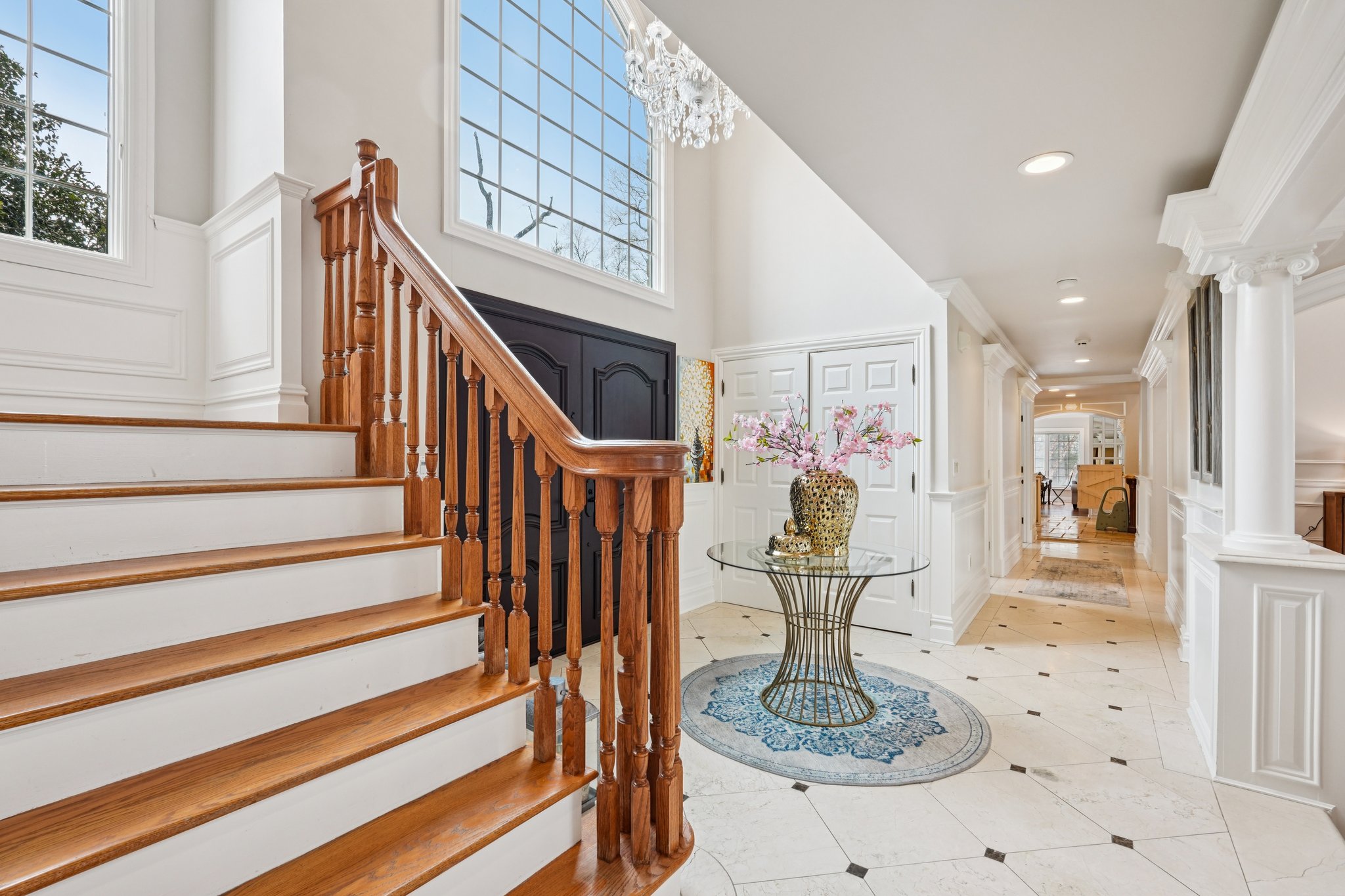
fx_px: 616
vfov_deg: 72.0
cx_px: 672
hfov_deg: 95.0
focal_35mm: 16
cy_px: 448
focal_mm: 16.5
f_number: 9
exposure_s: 1/25
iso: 400
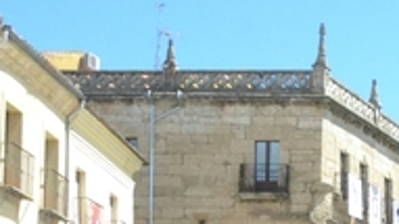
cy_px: 443
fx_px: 1332
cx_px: 834
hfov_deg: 14.0
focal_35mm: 126
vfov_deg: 9.0
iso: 3200
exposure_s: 1/800
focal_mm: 18
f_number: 14
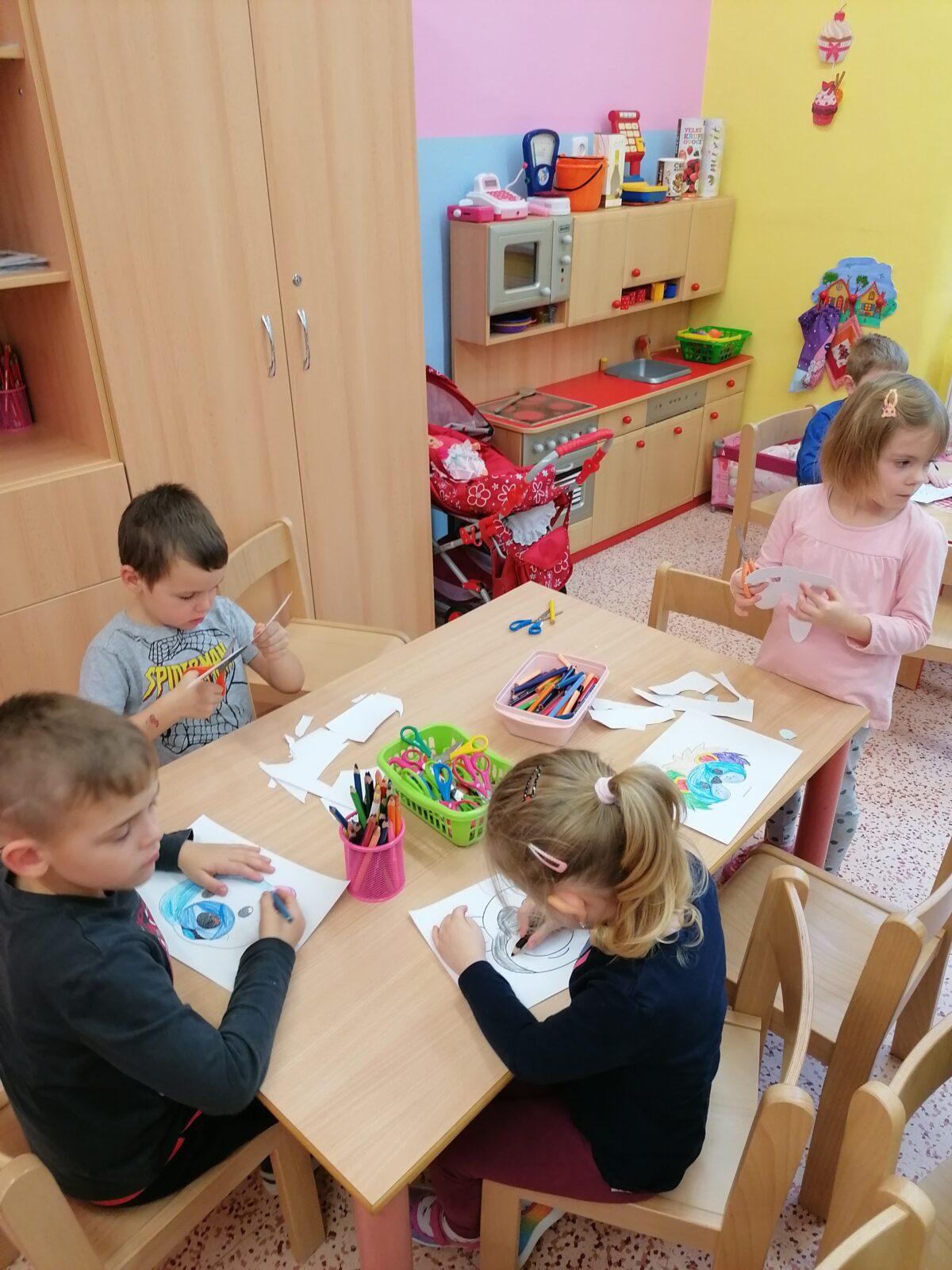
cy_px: 635
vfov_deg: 65.3
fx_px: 990
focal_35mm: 27
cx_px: 476
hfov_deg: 51.4
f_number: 1.8
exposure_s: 1/50
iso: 125
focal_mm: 4.75
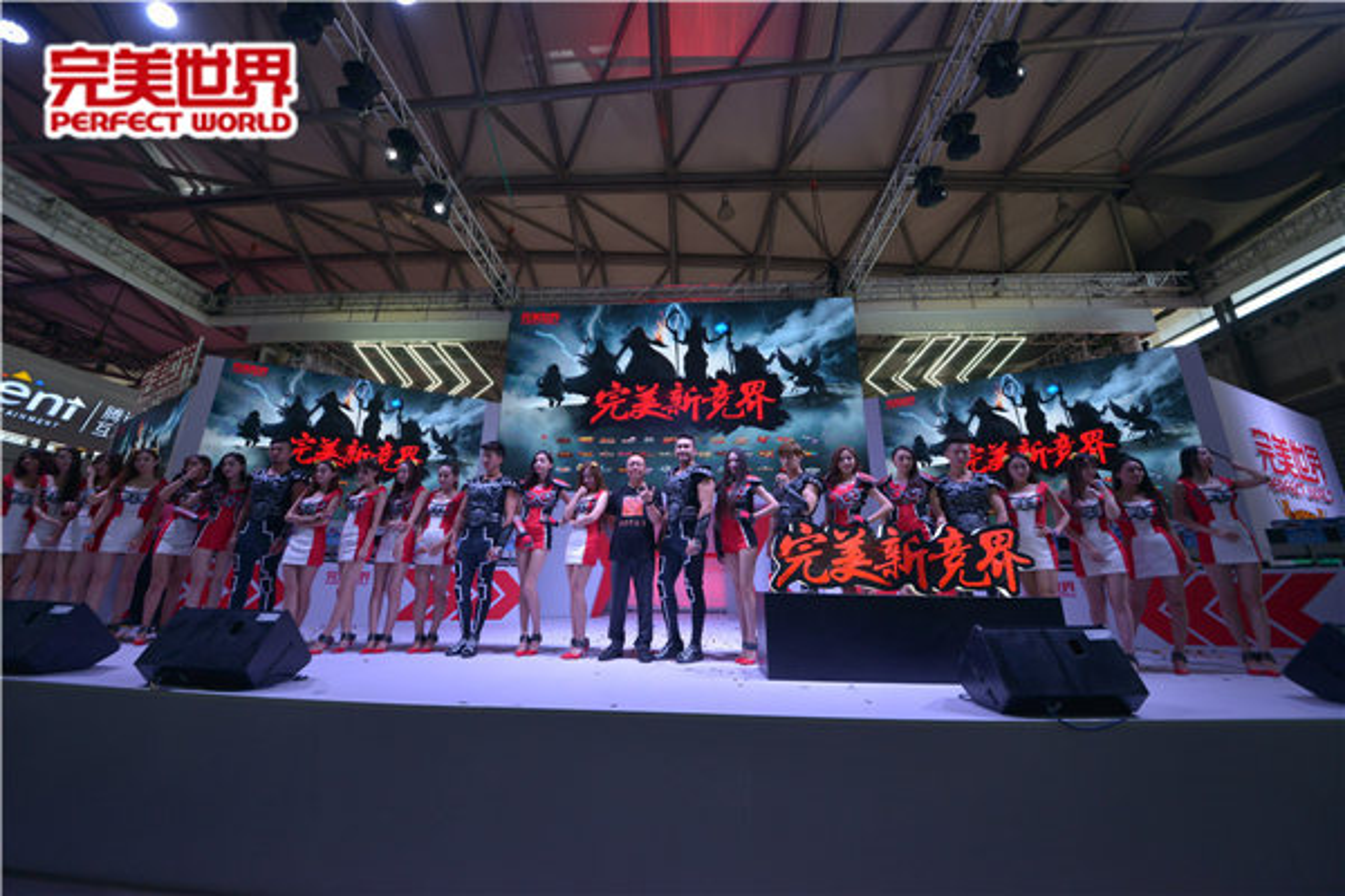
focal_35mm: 12
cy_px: 448
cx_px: 672
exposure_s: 1/125
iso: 800
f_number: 5.6
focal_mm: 12
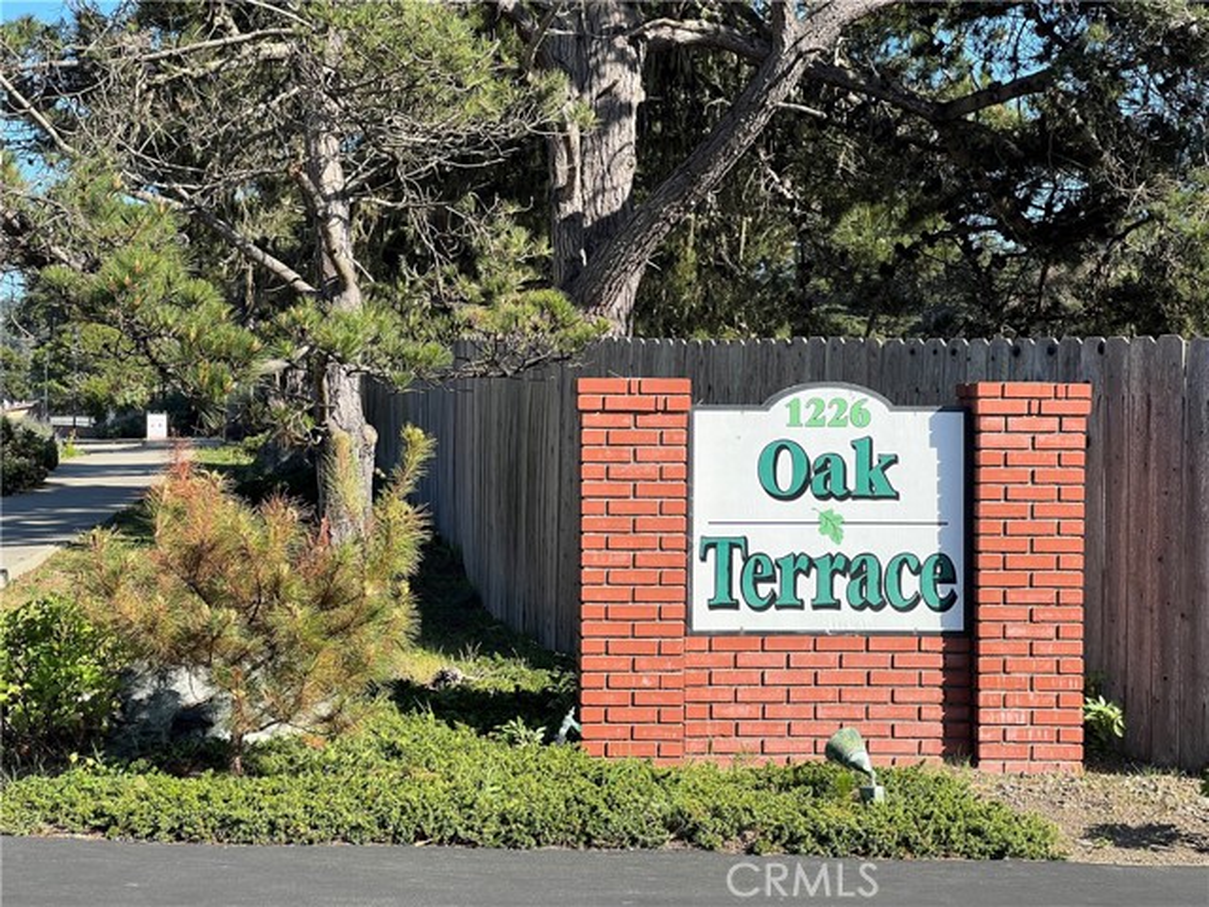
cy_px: 454
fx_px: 2689
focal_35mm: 77
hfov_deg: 25.3
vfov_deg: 19.1
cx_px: 604
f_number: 2.8
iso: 32
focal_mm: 9
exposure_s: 1/357
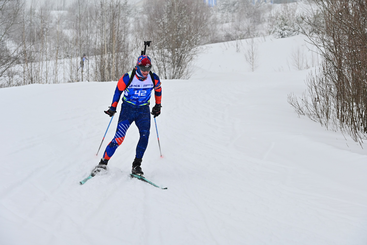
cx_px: 184
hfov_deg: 20.8
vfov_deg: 14.0
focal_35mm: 98
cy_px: 122
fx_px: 999
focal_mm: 98
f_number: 5.6
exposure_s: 1/1600
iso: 640
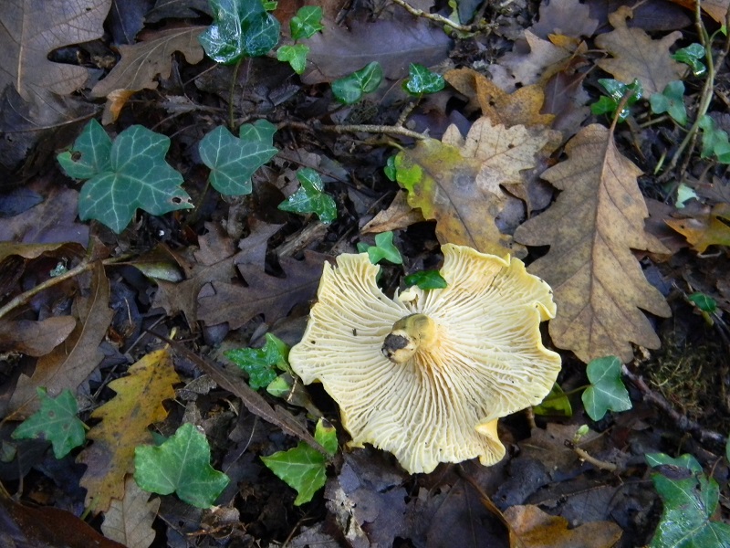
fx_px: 991
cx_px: 365
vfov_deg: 30.9
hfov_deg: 40.4
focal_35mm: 47
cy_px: 274
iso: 400
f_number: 3.9
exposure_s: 1/24.8
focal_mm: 8.6
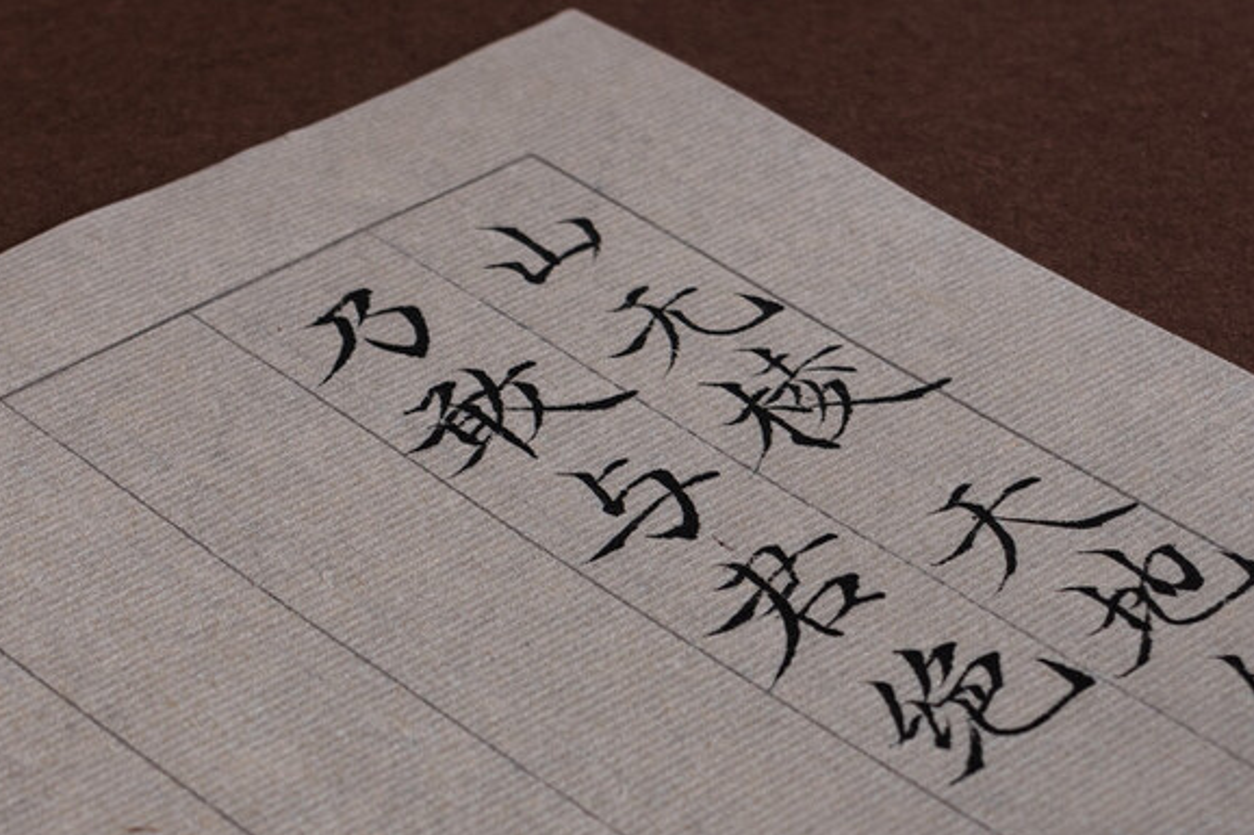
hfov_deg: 18.9
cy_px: 671
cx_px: 683
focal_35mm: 108
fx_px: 3761
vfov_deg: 12.6
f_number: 10
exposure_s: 1/100
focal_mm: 35
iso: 100
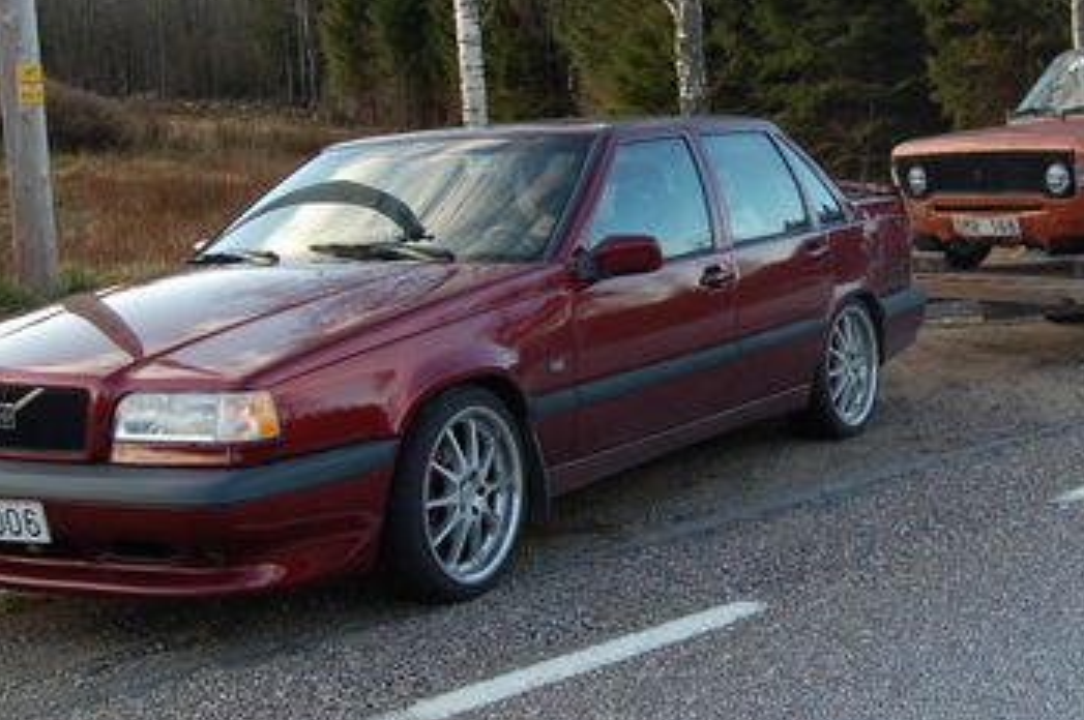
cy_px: 239
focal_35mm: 55
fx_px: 1655
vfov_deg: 24.4
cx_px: 693
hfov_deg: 36.0
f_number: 5.6
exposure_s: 1/125
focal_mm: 20
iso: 220
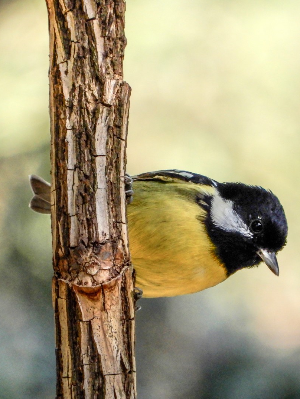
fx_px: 12974
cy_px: 199
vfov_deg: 1.8
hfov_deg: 1.3
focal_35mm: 1123
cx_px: 189
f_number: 6.9
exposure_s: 1/200
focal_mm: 151
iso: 400
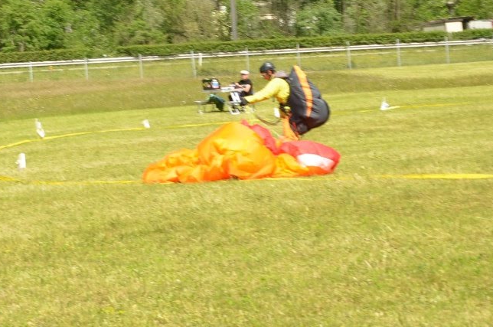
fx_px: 2037
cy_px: -97
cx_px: -212
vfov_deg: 9.0
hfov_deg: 13.1
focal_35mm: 149
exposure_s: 1/250
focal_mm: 32
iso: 160
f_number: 8
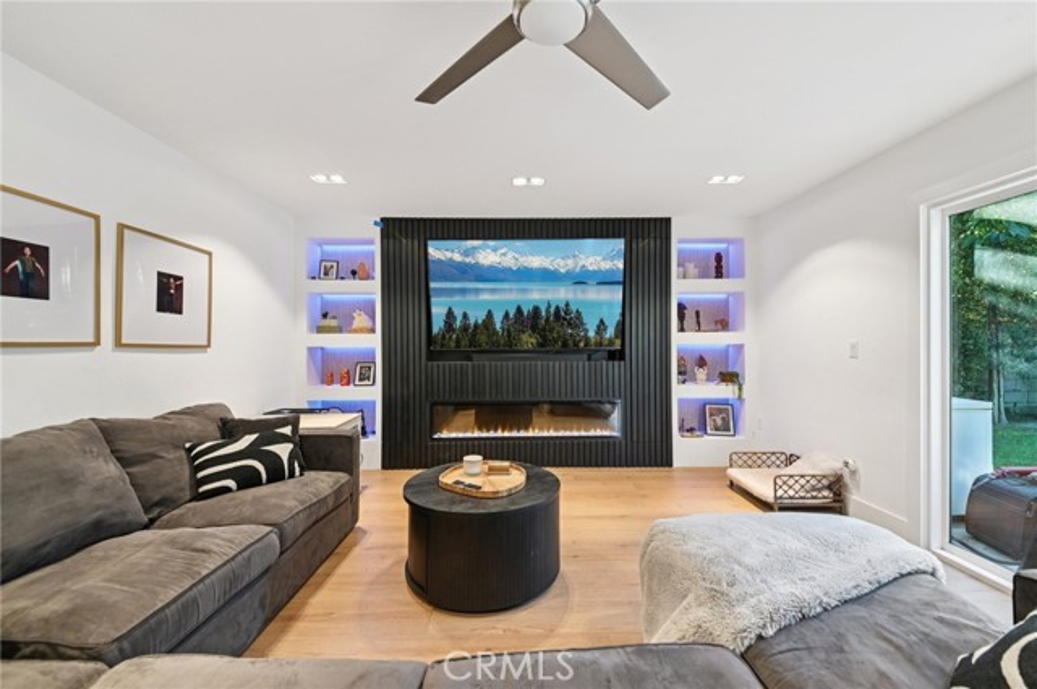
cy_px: 344
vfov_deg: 81.1
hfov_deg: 104.3
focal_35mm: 14
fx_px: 403
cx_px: 518
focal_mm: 14
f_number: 8
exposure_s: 1/5
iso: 320
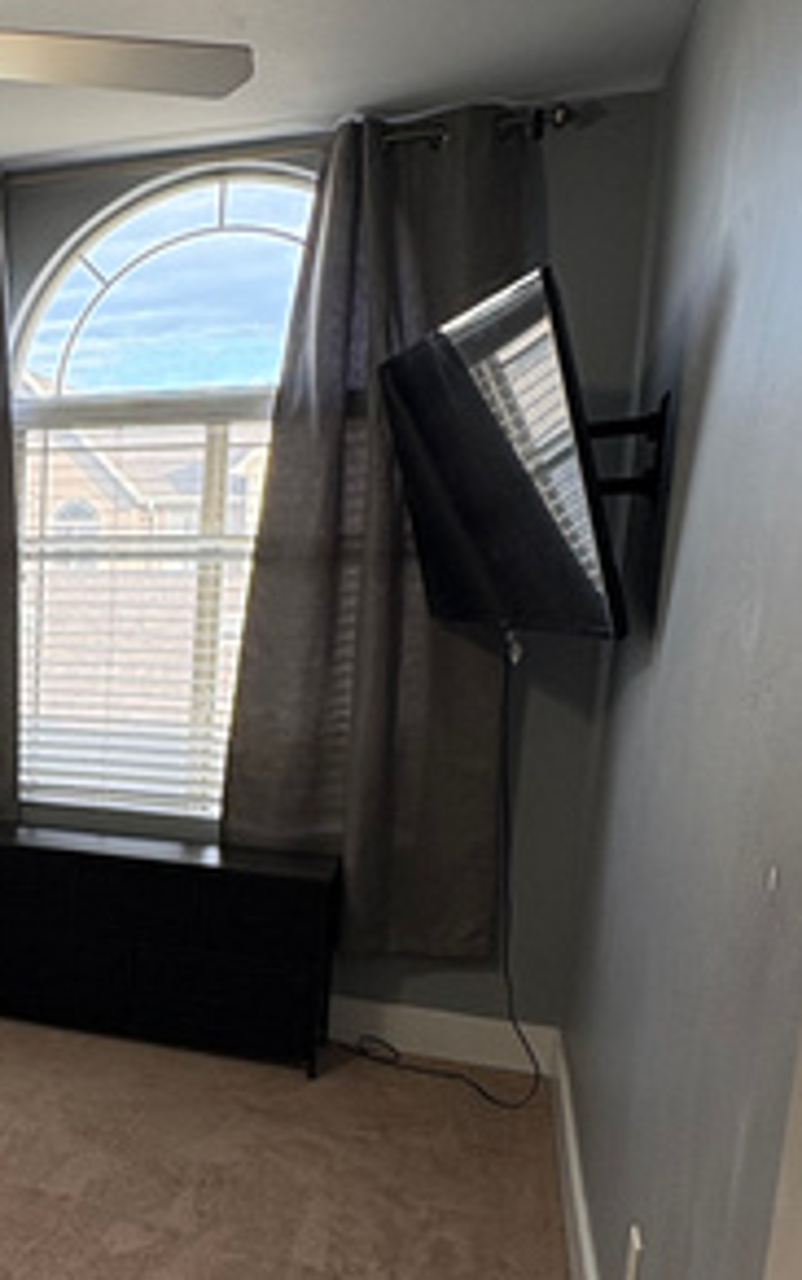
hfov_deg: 27.9
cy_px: 776
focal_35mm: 39
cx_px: -206
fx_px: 1361
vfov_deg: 50.0
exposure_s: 1/120
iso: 160
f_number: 2.2
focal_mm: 2.22
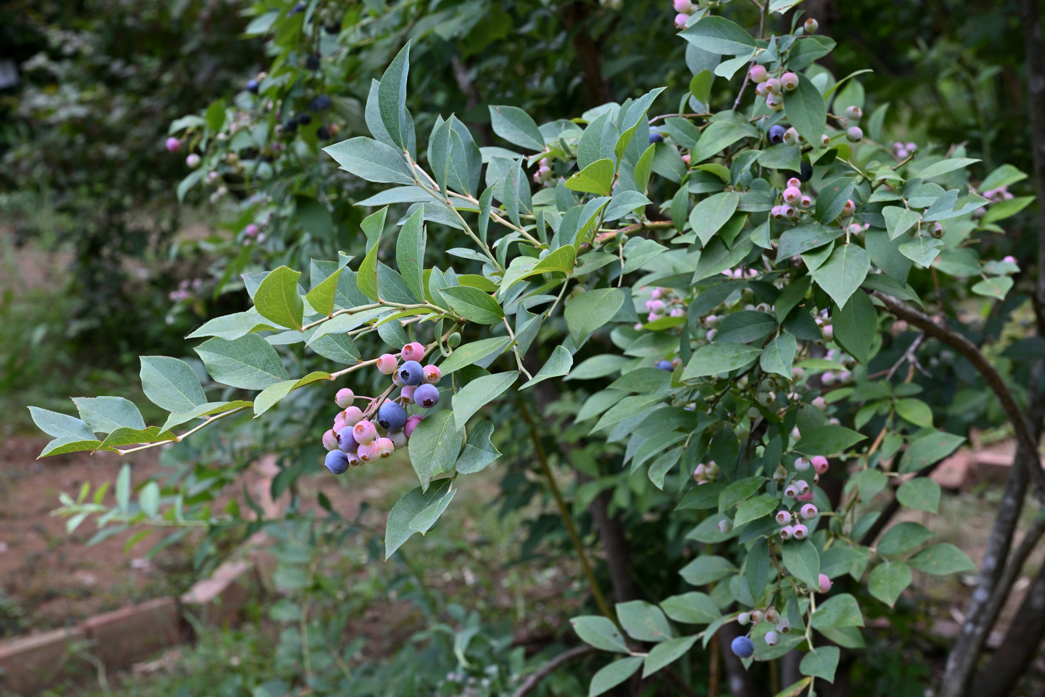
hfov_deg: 28.8
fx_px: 2032
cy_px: 348
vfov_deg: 19.5
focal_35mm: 70
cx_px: 522
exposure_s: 1/60
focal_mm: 70
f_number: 11
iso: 180
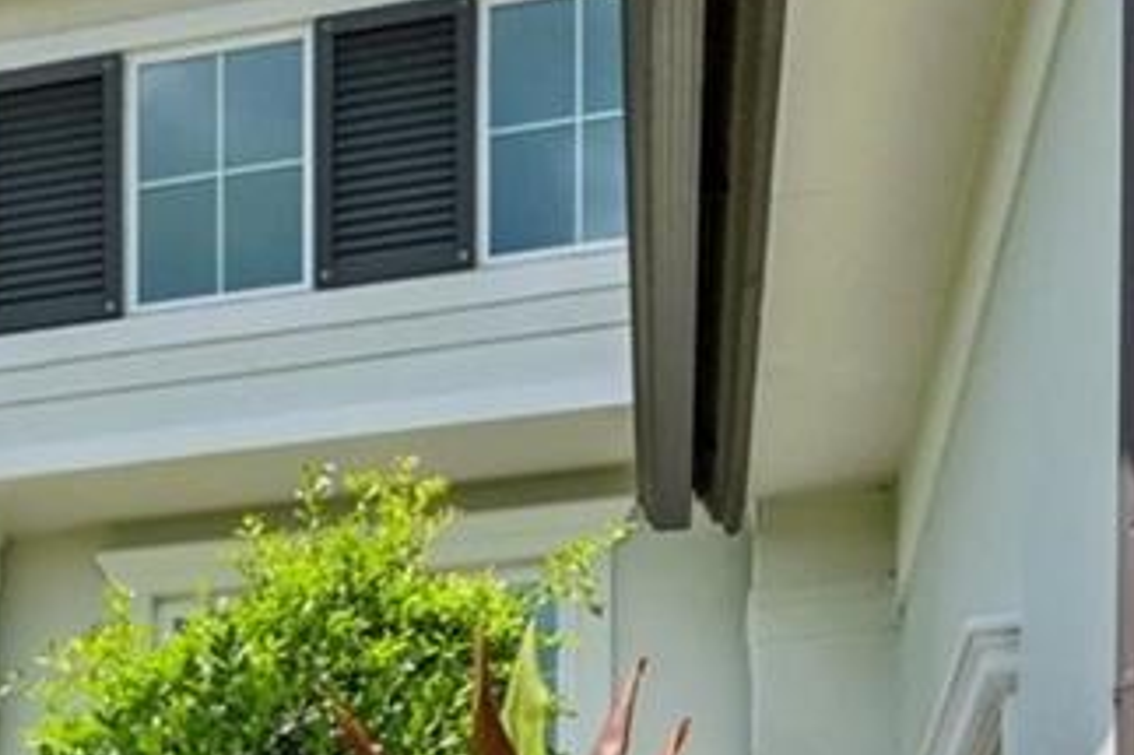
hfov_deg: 19.1
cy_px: 1368
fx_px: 2959
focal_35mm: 94
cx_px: -544
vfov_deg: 13.1
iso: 400
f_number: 8
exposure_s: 1/1600
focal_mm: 19
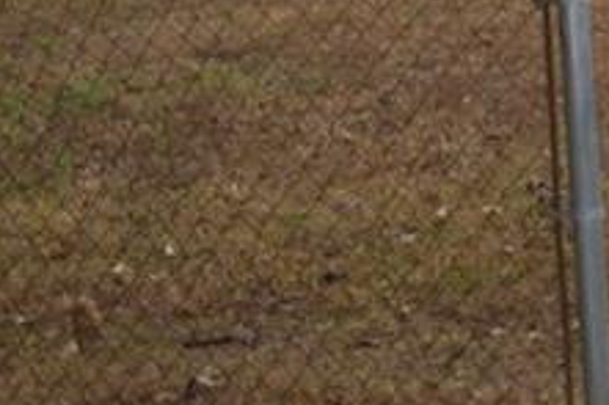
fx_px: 2113
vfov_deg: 10.5
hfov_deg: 14.8
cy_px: -259
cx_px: 1011
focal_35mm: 125
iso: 100
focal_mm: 18
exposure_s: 1/200
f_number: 3.5
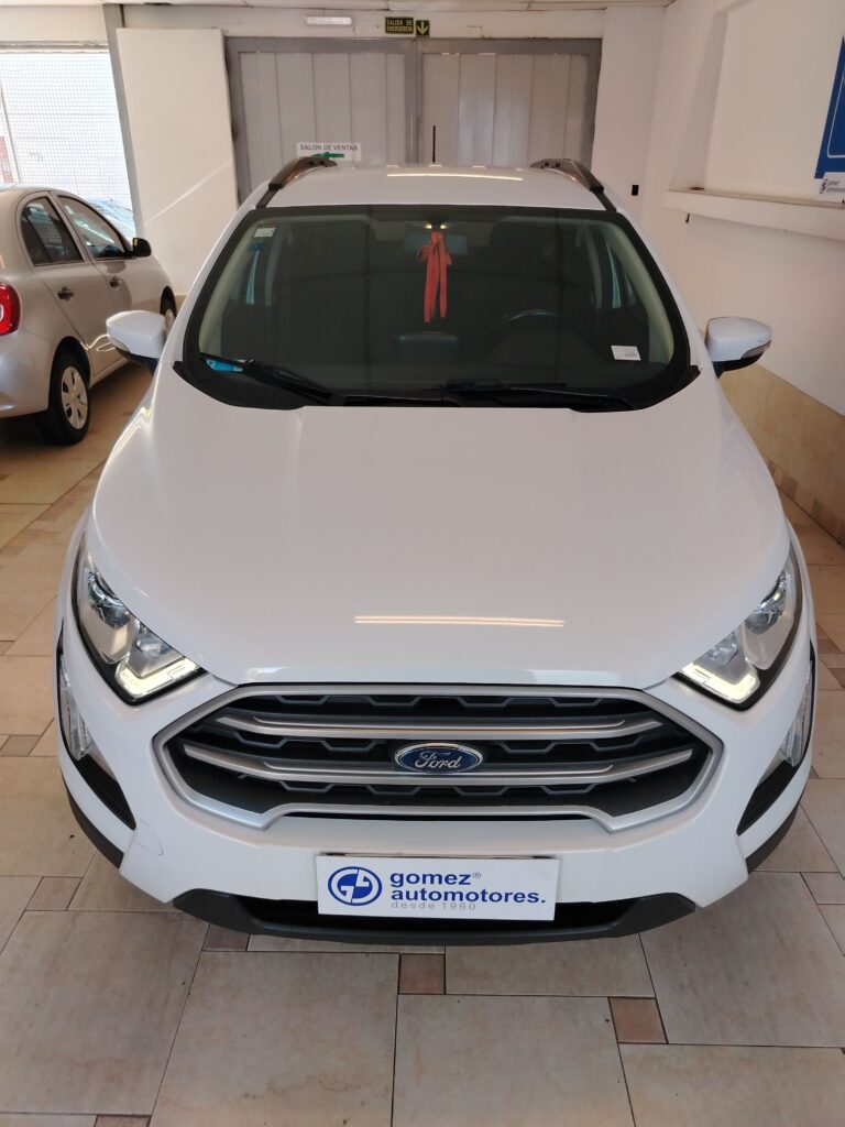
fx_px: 781
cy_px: 564
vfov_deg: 71.6
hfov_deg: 56.8
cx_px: 422
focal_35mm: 24
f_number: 1.75
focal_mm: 5.25
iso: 338
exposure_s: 1/100
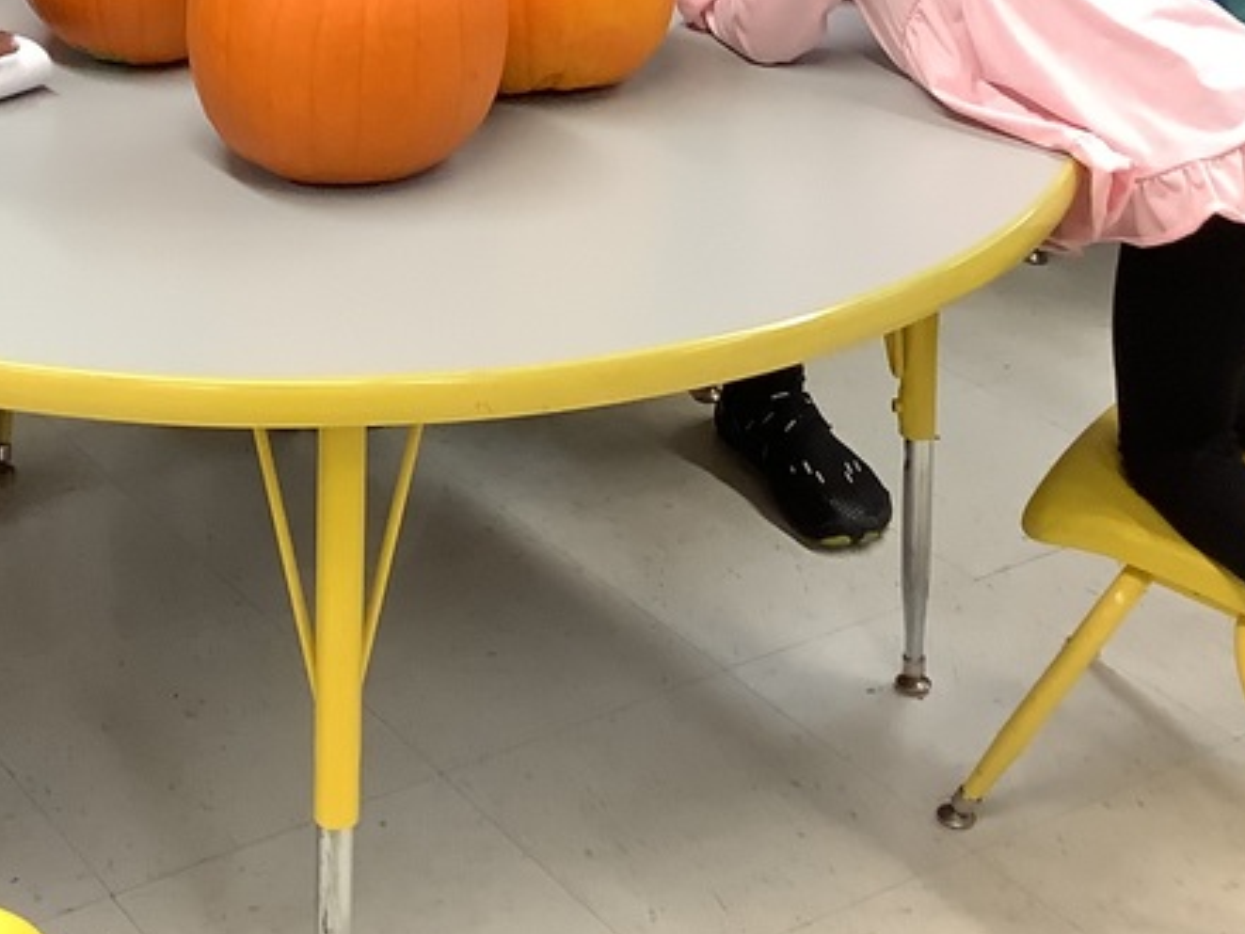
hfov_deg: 26.7
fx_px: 2590
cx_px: 339
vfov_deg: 19.9
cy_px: 23
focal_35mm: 72
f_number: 2.4
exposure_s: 1/50
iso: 200
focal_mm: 3.3
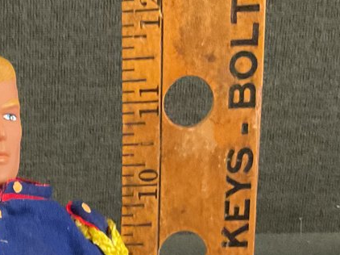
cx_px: -17
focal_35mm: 104
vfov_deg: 13.0
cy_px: 439
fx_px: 1021
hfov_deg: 18.3
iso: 250
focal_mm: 3
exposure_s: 1/60
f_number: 1.8
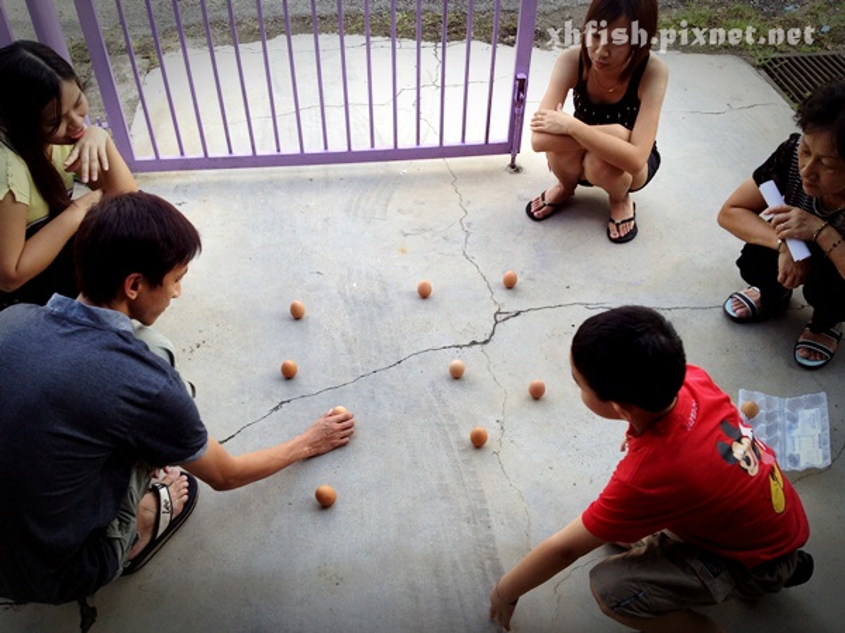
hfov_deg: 52.6
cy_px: 316
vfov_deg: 40.7
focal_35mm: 35
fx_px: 854
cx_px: 422
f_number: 2.4
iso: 64
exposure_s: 1/204
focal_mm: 4.28
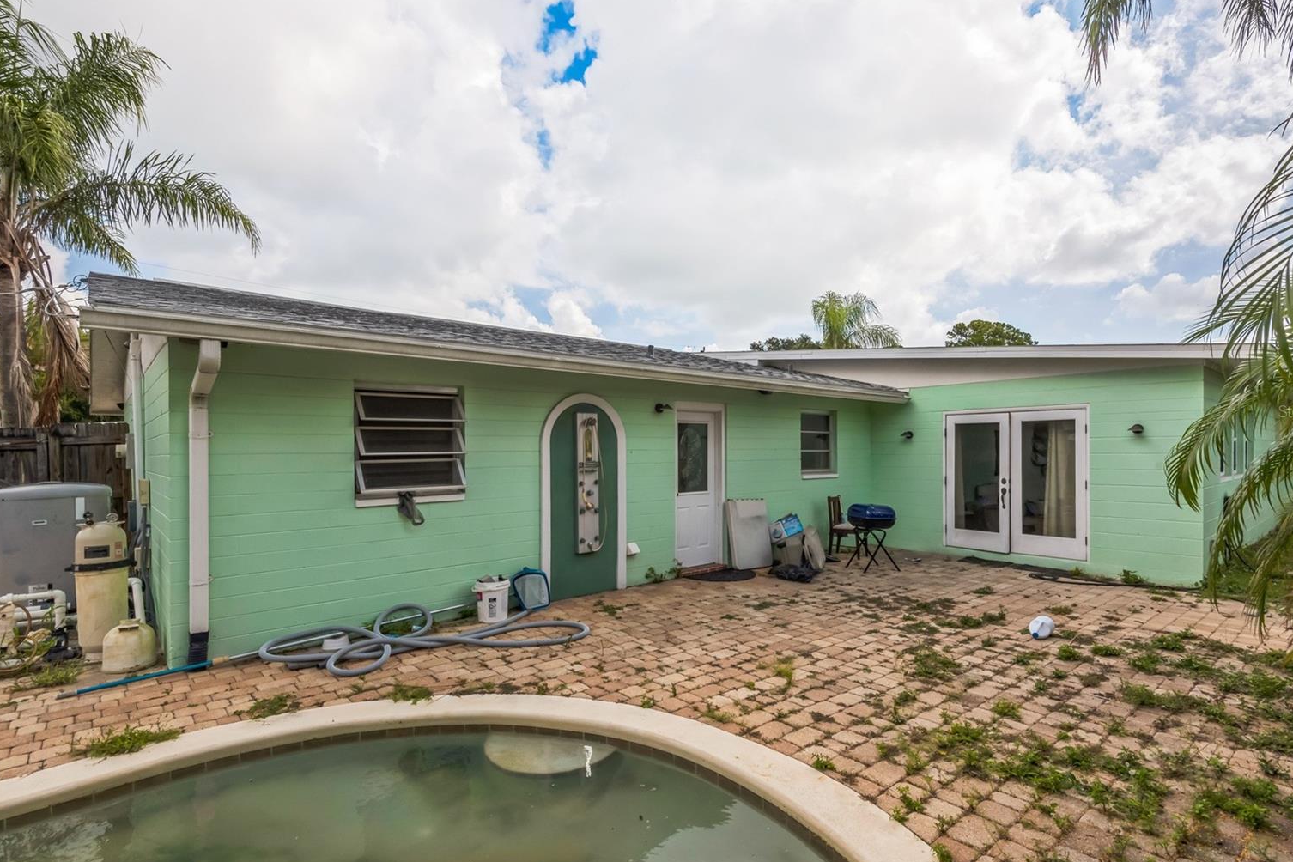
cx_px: 668
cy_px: 411
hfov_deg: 93.2
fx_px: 611
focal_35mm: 17
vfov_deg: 70.4
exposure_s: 1/400
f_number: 10
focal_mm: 16
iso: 200
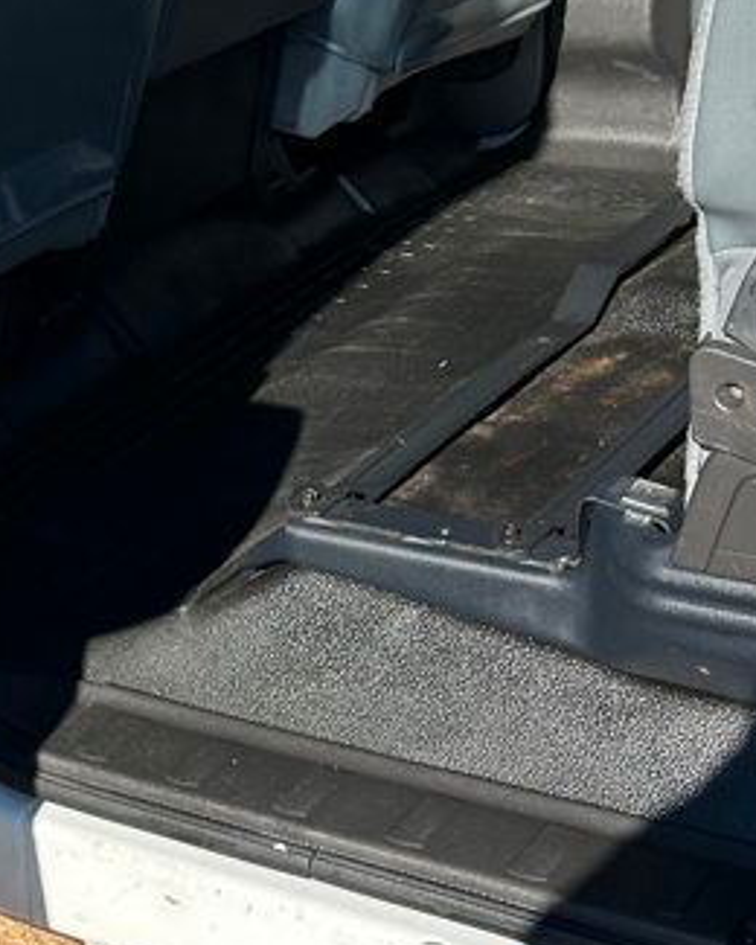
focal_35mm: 80
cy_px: 637
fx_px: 2237
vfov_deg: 23.7
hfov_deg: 17.9
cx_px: -221
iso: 50
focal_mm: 5.7
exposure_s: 1/2571
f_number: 1.5
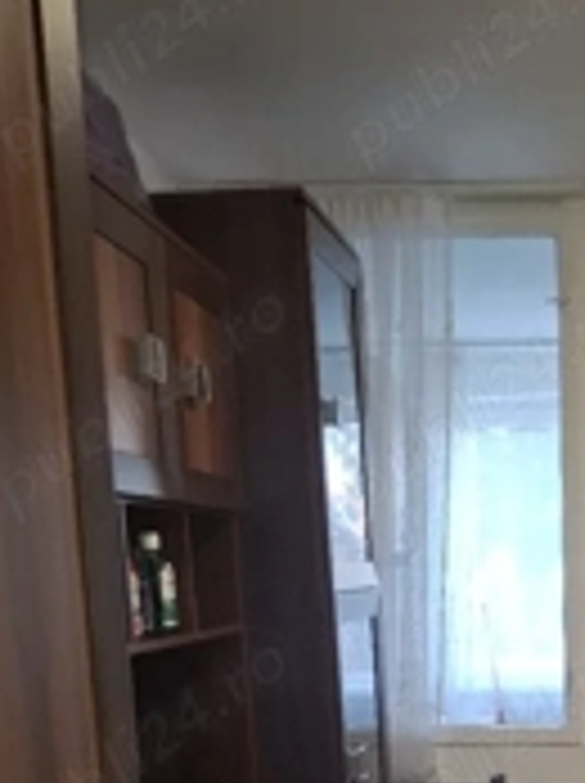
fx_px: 1197
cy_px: 806
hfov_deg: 26.1
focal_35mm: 53
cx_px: 580
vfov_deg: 32.9
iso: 200
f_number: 1.8
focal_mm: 5.54
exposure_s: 1/100
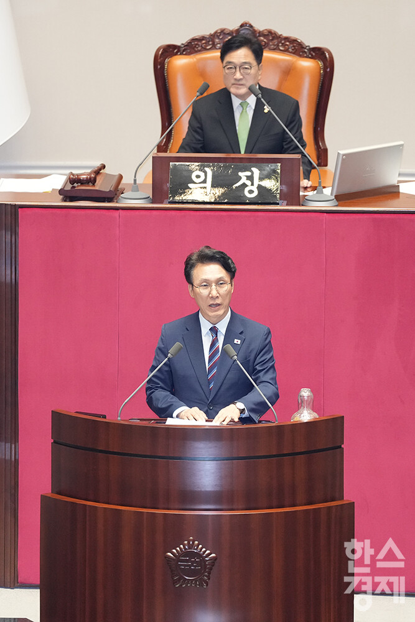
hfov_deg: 6.9
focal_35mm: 200
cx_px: 208
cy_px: 311
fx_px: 3457
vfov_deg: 10.3
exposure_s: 1/160
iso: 3200
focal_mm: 200
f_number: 3.2
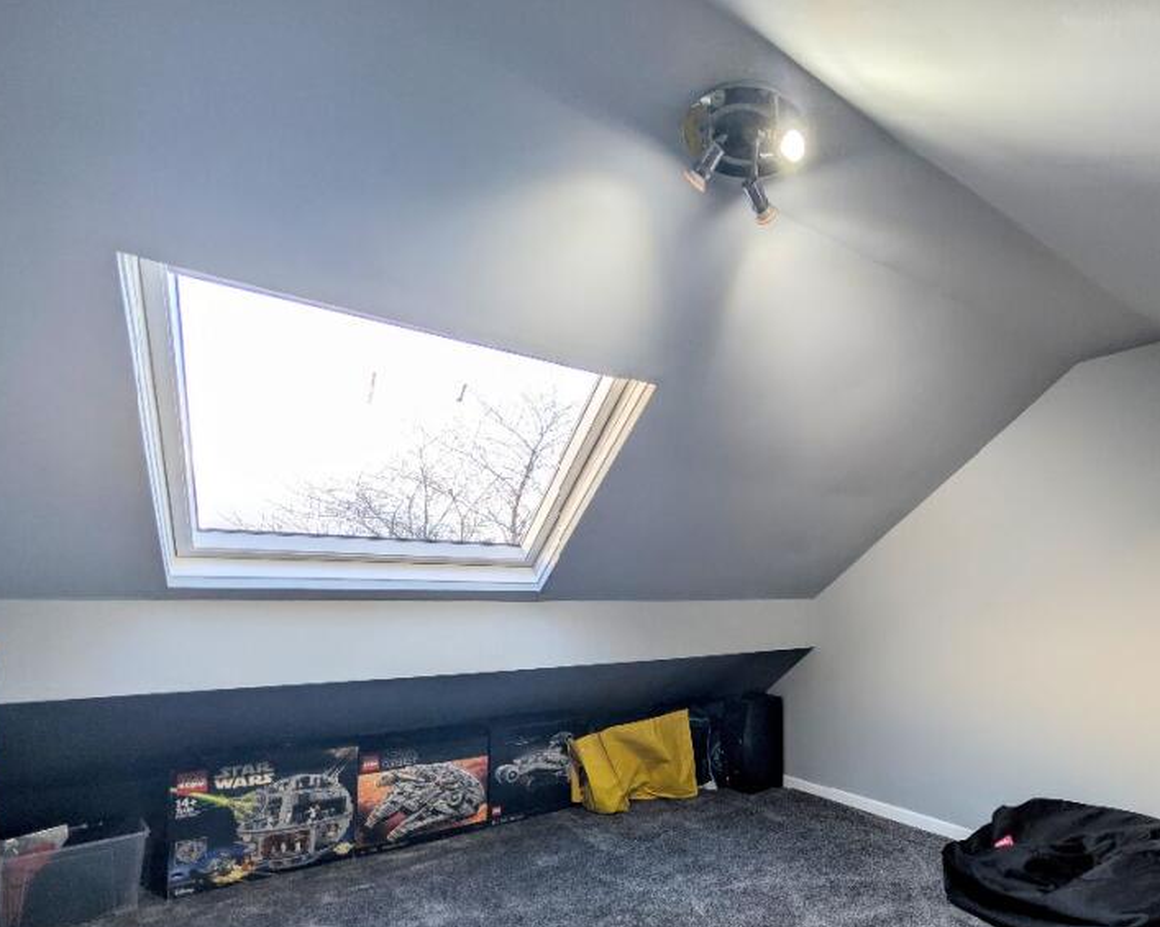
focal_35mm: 17
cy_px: 578
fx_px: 583
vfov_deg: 75.6
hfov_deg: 86.7
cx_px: 768
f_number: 1.7
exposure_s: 1/132
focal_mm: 2.02
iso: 57
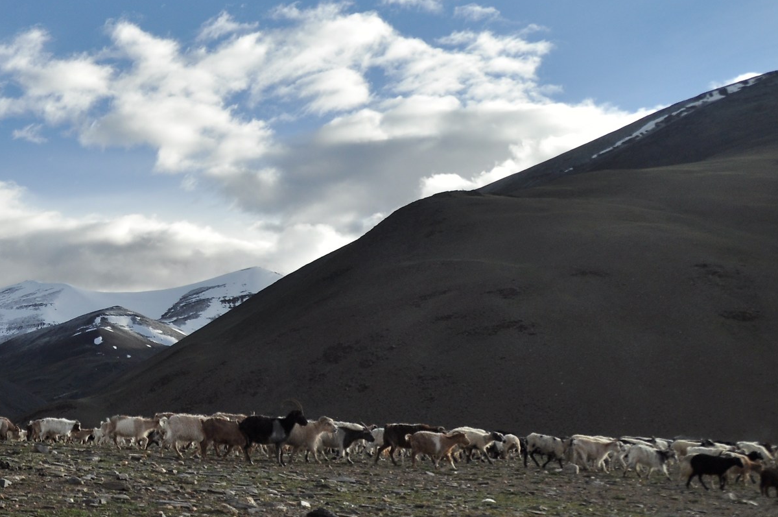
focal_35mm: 66
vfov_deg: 20.5
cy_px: 157
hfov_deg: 29.4
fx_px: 1425
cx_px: 89
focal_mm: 22
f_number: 5
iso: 200
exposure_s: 1/500
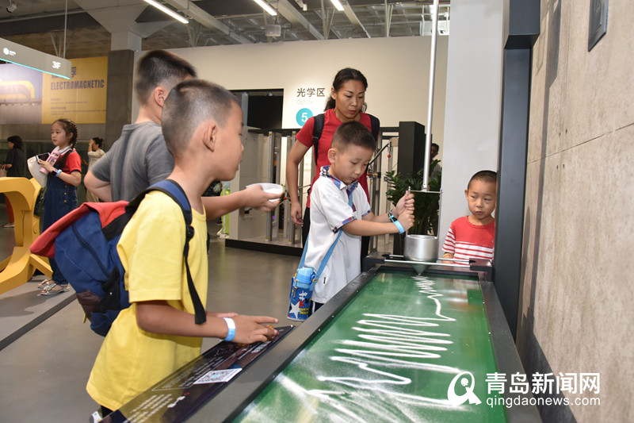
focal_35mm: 24
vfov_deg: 53.1
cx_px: 317
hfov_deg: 73.8
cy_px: 212
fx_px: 423
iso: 1600
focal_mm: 24
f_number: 5
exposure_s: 1/60
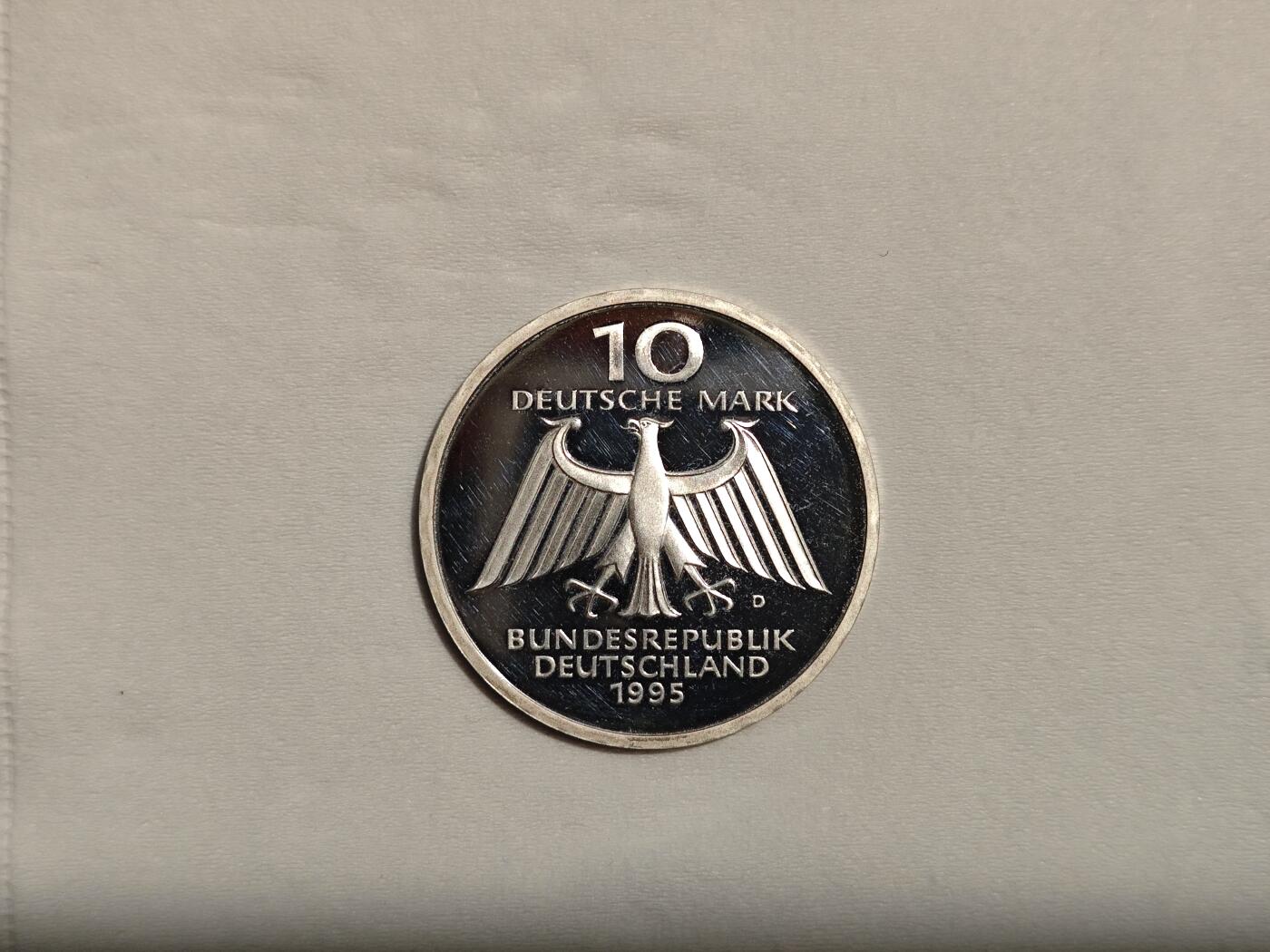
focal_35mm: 46
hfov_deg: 41.2
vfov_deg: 31.5
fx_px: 1688
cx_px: 635
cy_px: 476
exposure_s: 1/97.5
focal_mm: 6.55
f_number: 1.6
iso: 400
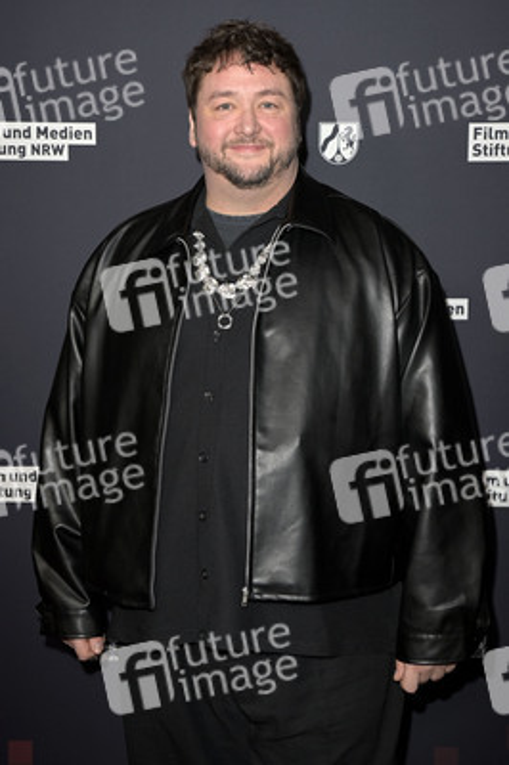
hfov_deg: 22.6
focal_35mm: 60
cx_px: 254
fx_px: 1275
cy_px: 382
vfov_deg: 33.4
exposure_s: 1/250
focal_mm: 60
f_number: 5
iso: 1000
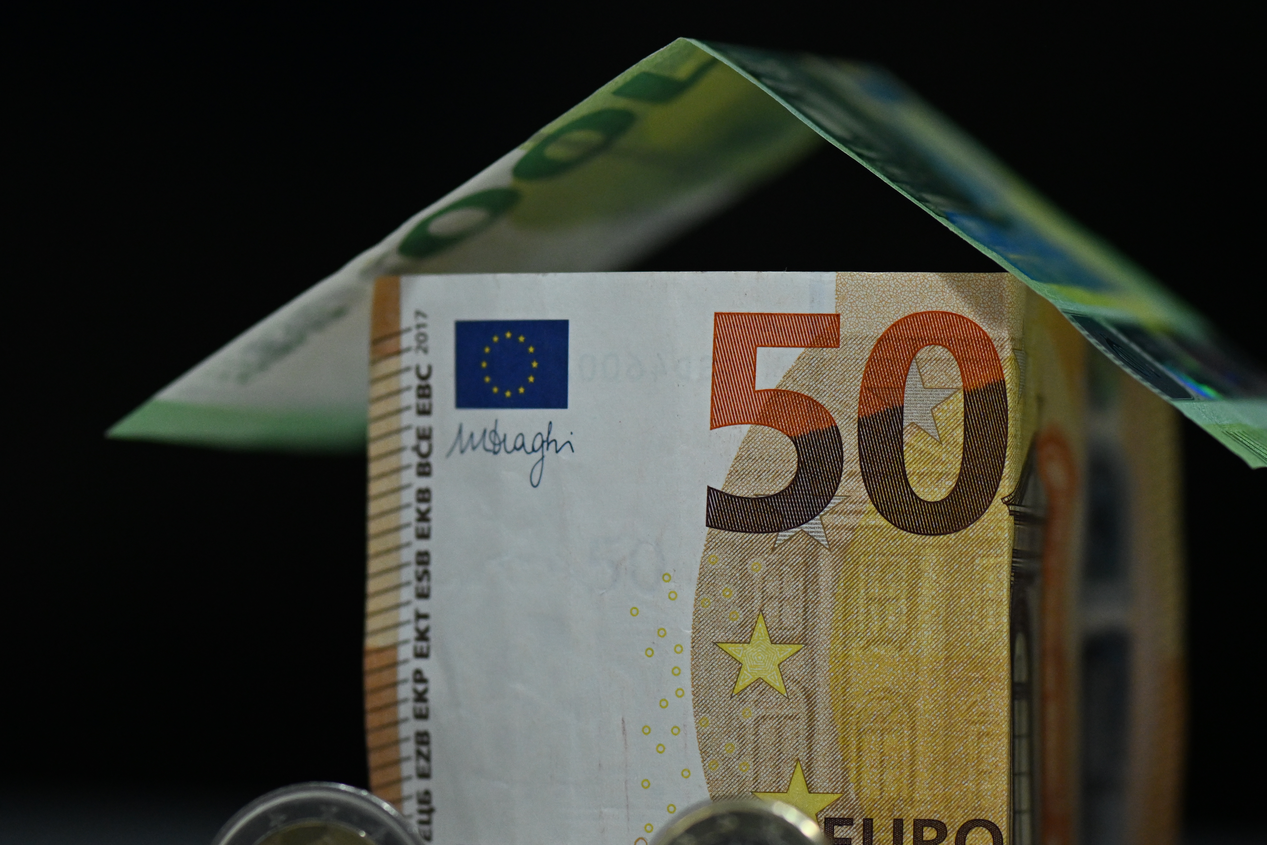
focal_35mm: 168
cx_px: 690
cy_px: 510
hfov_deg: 12.2
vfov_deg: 8.2
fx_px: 5912
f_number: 4
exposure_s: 1/800
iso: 2500
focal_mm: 105
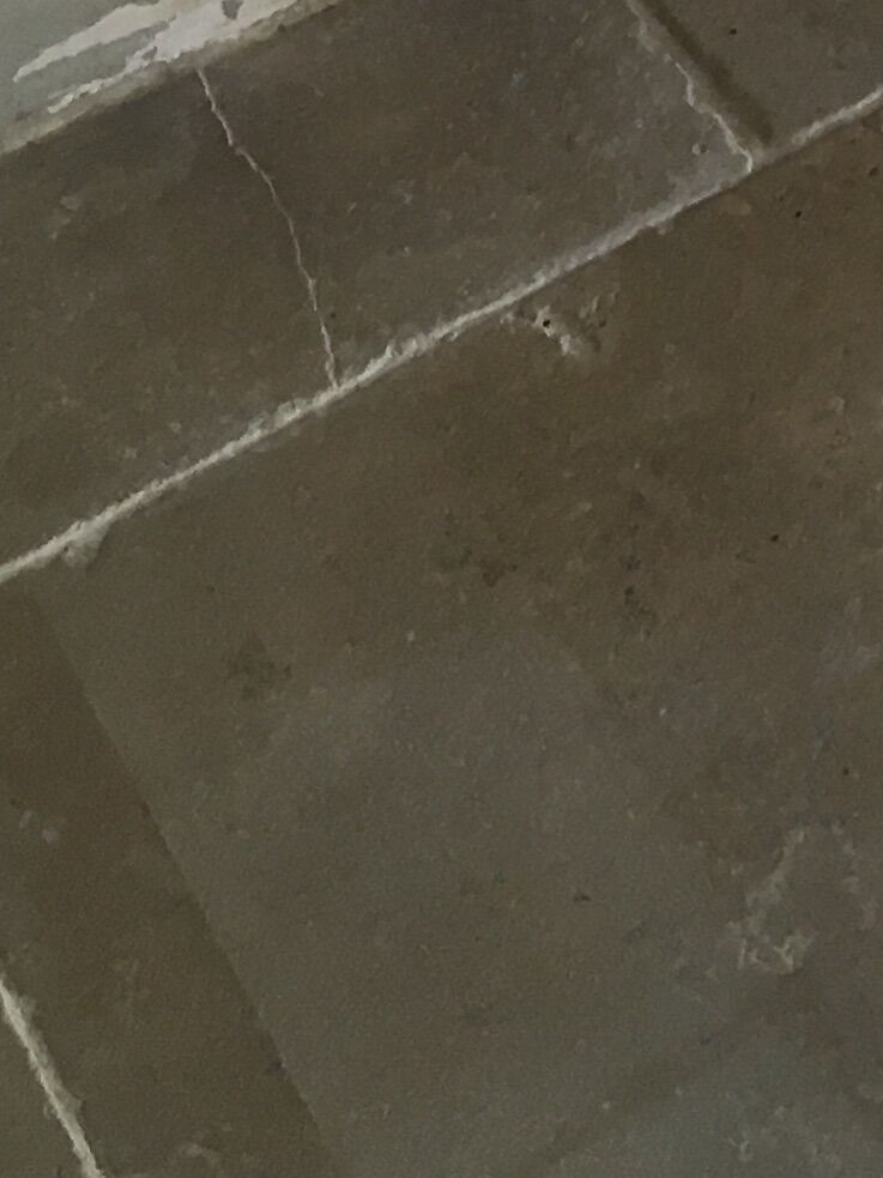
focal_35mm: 119
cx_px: 1476
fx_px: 4048
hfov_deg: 11.7
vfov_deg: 14.5
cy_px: -950
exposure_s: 1/33
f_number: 2.2
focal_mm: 4.15
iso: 100
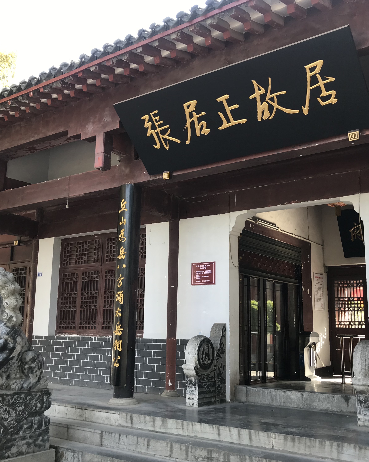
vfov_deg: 49.1
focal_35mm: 37
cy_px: 231
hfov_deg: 40.1
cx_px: 191
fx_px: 505
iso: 20
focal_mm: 3.99
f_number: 1.8
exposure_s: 1/102
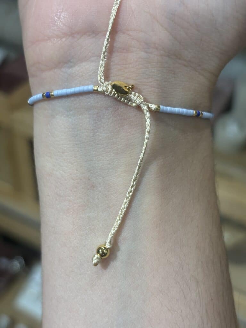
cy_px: 164
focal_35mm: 52
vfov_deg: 36.8
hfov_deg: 28.0
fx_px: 493
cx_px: 123
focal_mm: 5.96
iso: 40
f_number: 1.6
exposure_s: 1/100
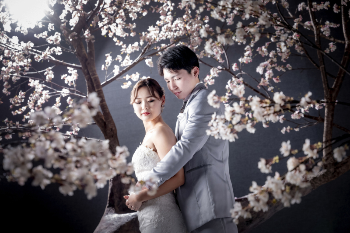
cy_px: 116
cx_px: 175
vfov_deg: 21.9
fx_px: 603
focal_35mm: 62
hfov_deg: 32.4
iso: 800
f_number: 3.5
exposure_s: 1/125
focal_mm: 62
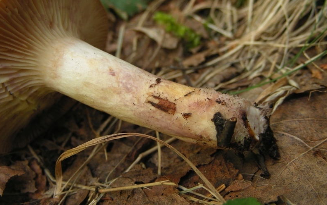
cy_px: 100
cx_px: 164
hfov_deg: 42.7
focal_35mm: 47
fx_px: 419
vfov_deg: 27.4
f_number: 3.5
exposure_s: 1/29.8
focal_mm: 7.4
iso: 66
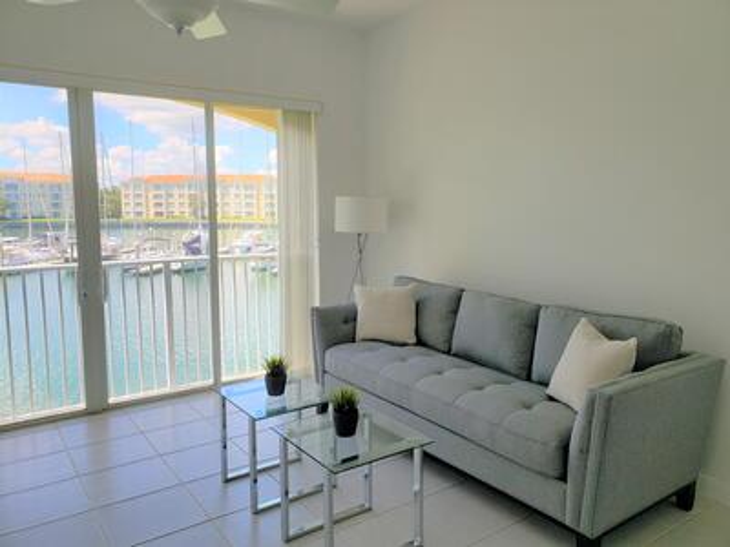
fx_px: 548
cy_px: 274
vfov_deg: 53.1
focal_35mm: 26
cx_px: 365
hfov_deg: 67.3
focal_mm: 4.3
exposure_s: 1/438
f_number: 2.4
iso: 50
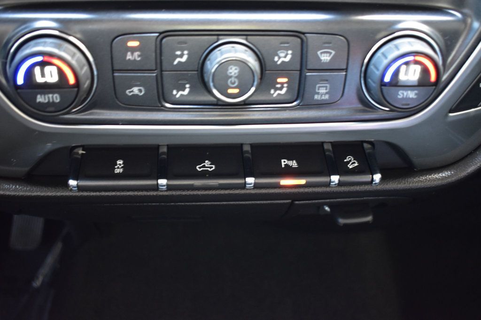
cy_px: 160
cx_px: 240
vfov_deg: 34.2
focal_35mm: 39
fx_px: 521
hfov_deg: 49.6
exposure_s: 1/6
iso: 1600
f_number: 4
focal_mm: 26
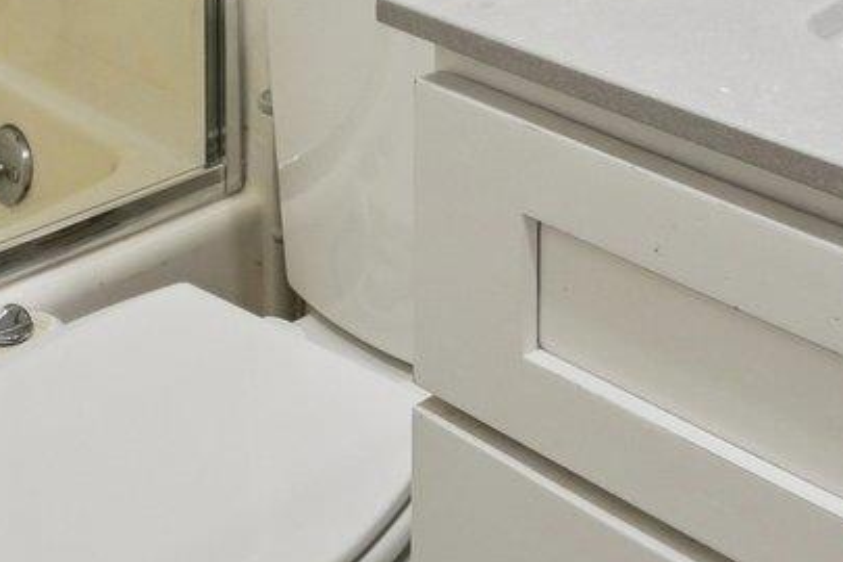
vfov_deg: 13.3
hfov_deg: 25.1
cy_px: -709
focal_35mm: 81
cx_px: 441
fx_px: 1897
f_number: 8
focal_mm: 16
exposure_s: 1/40
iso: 400
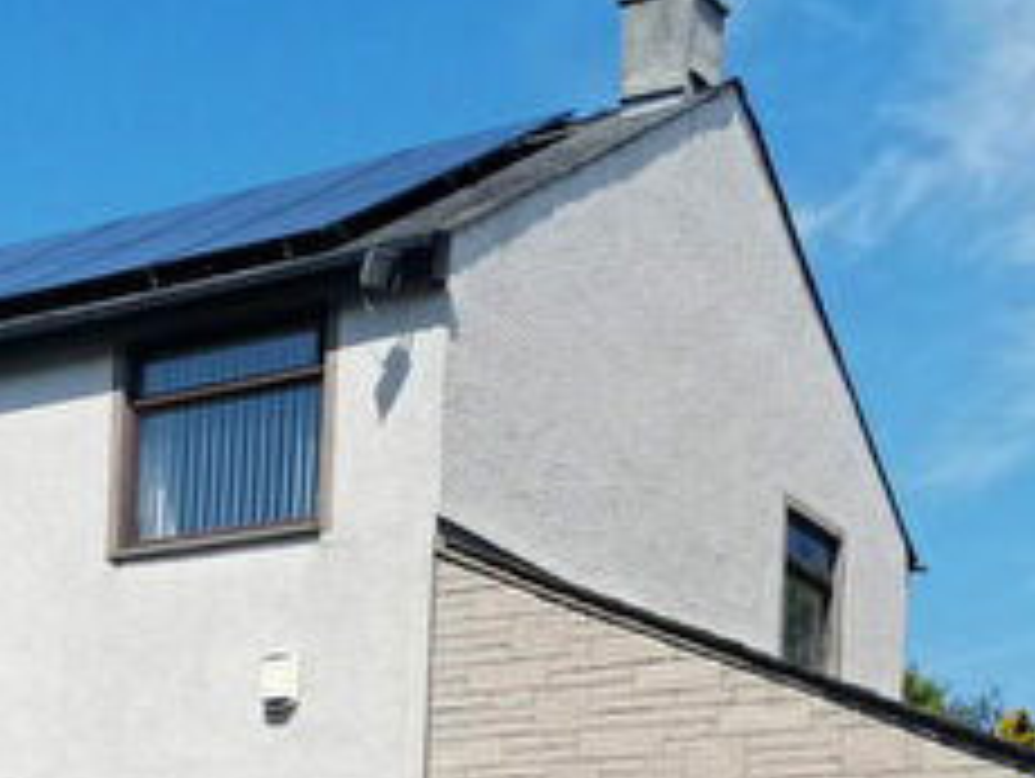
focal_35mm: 82
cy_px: 1059
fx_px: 2454
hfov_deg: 23.3
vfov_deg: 16.8
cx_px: 130
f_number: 1.8
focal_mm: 3.95
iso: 50
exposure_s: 1/1901
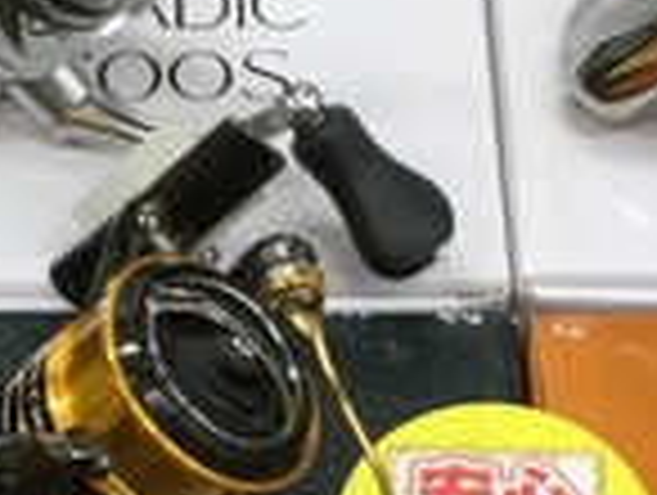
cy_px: 400
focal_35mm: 127
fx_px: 2414
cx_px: 162
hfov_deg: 15.4
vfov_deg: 11.7
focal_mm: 3.3
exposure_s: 1/30
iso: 32
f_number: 2.4
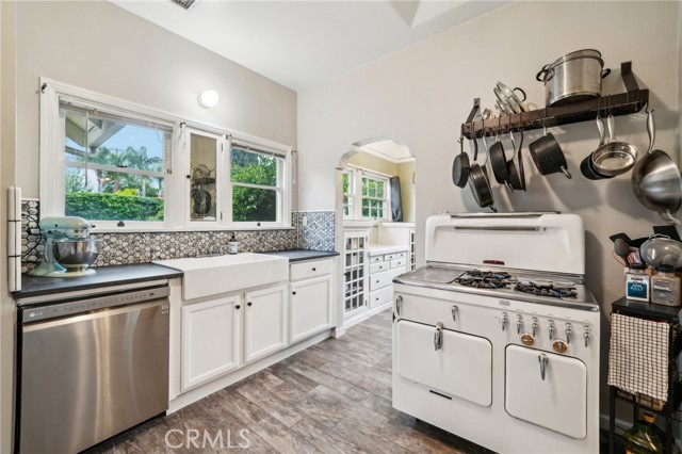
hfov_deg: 104.3
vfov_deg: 81.1
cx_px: 341
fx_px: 265
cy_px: 227
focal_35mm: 14
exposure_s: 1/6
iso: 400
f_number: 7.1
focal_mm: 14
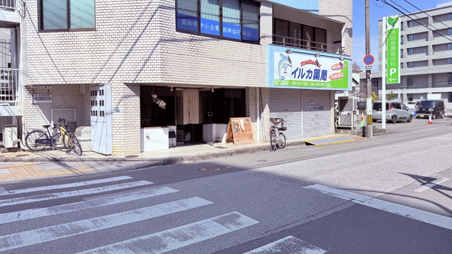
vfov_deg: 42.8
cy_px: 117
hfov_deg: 69.9
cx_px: 222
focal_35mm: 27
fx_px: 324
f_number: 1.78
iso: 80
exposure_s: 1/6711
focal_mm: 6.76
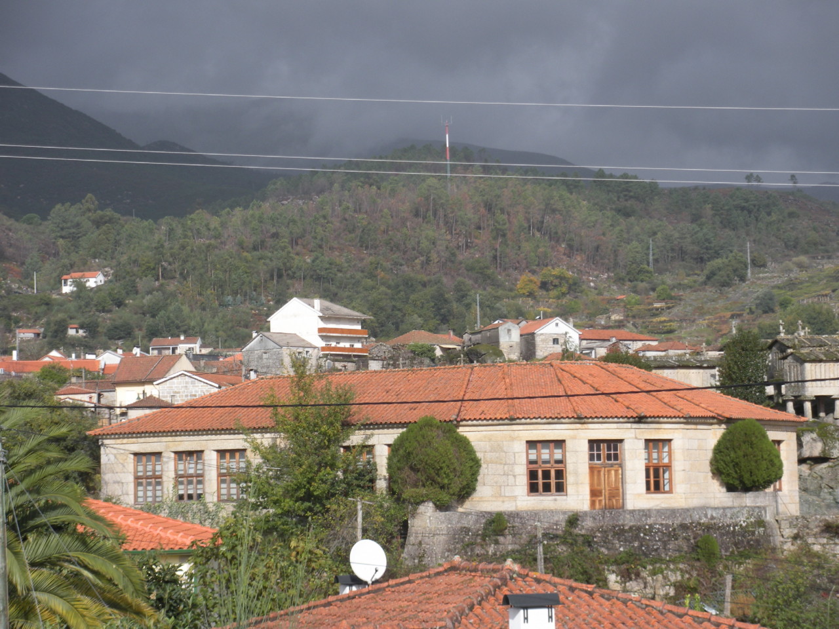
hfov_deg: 19.6
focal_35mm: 100
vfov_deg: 14.8
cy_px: 314
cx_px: 420
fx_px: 2424
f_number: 5
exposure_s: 1/340
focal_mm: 17.4
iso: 64
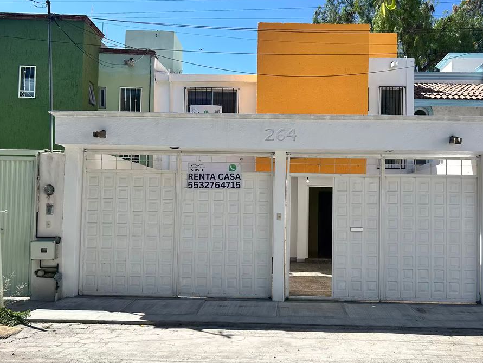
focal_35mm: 35
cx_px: 278
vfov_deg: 40.7
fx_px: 489
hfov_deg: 52.4
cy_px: 187
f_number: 1.5
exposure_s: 1/4274
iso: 50
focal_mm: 5.7
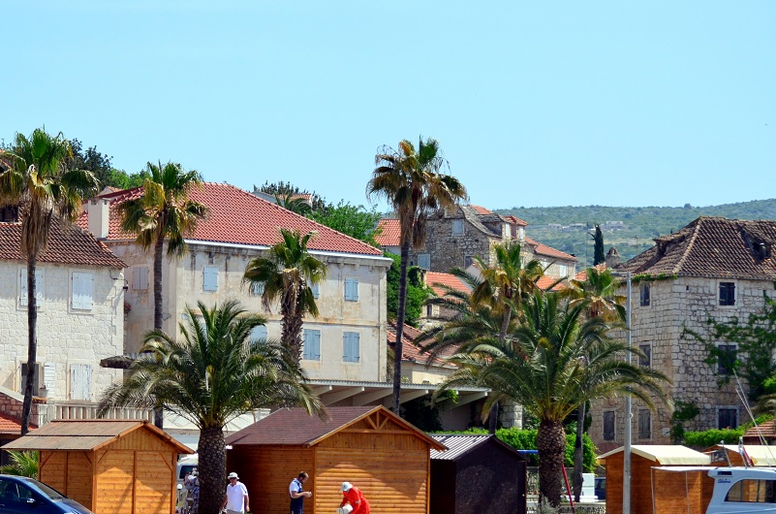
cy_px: 272
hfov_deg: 15.7
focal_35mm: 131
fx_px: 2817
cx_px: 302
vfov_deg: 10.4
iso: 900
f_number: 4.5
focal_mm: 70
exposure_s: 1/8000
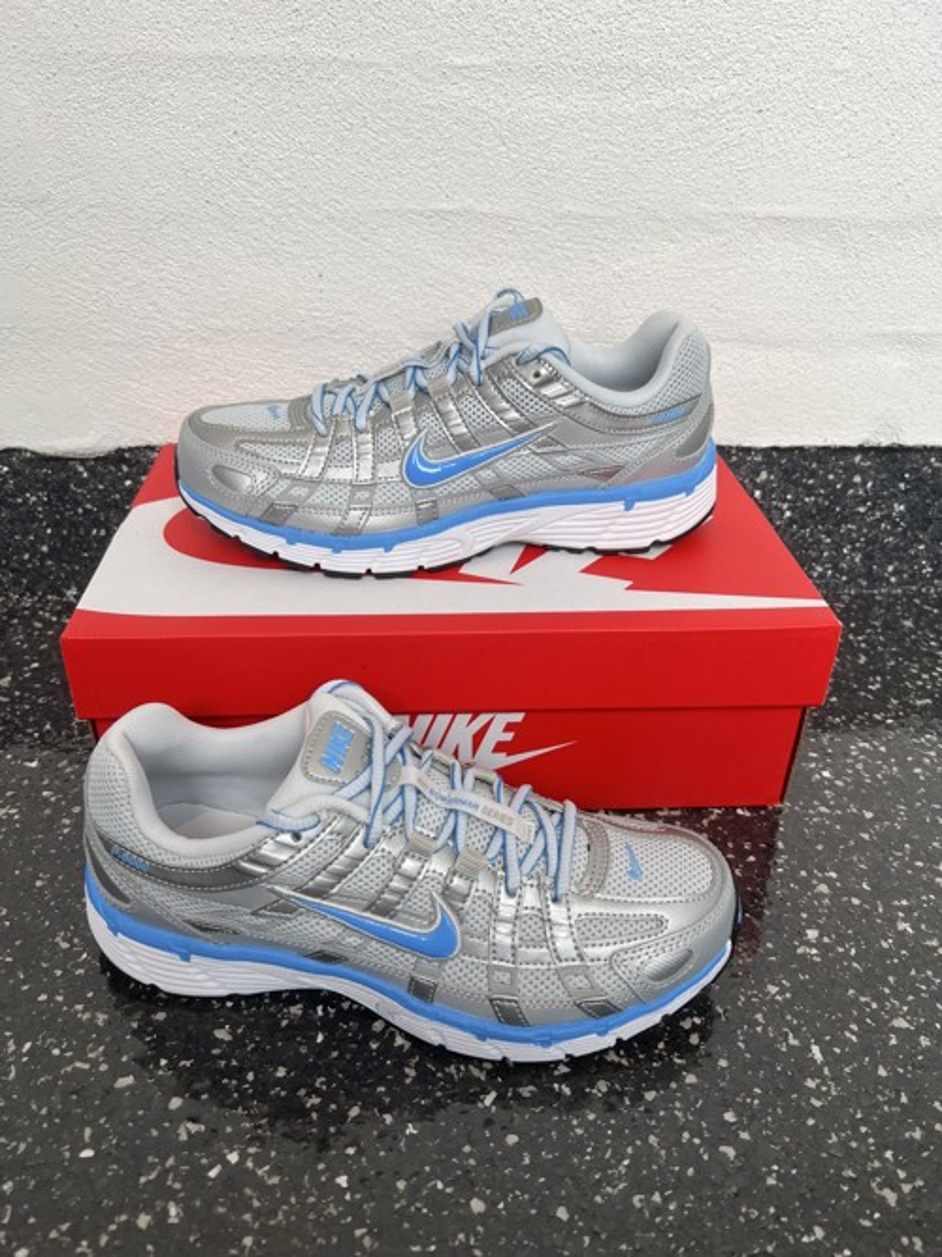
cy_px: 628
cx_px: 471
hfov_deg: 53.0
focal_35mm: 26
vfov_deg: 67.3
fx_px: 944
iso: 40
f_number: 1.5
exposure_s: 1/148
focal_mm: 5.7
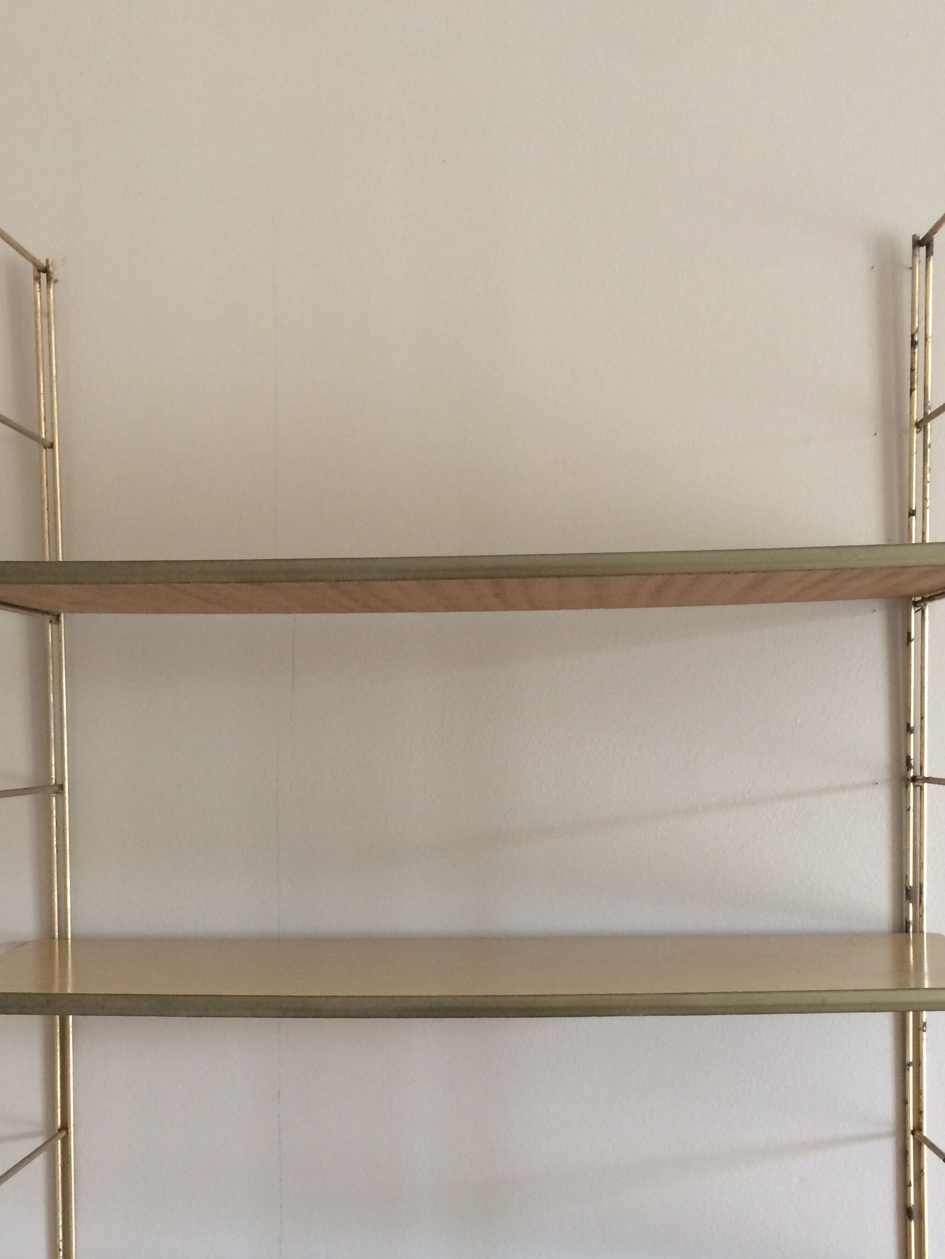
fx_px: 1492
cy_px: 796
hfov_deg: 35.1
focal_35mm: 41
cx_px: 456
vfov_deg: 45.3
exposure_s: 1/33
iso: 64
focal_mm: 4.15
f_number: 2.2
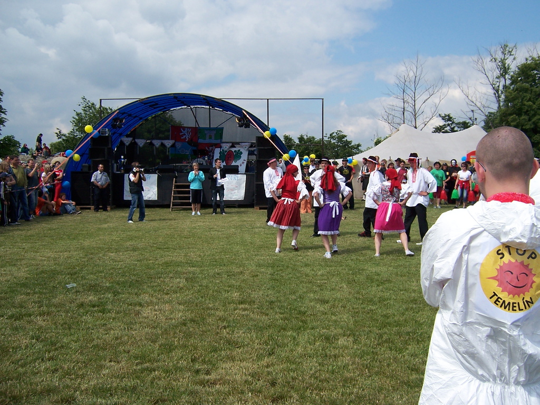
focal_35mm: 33
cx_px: 270
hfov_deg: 55.4
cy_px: 202
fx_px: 515
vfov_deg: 42.9
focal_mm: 5.5
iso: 80
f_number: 4
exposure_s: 1/1000
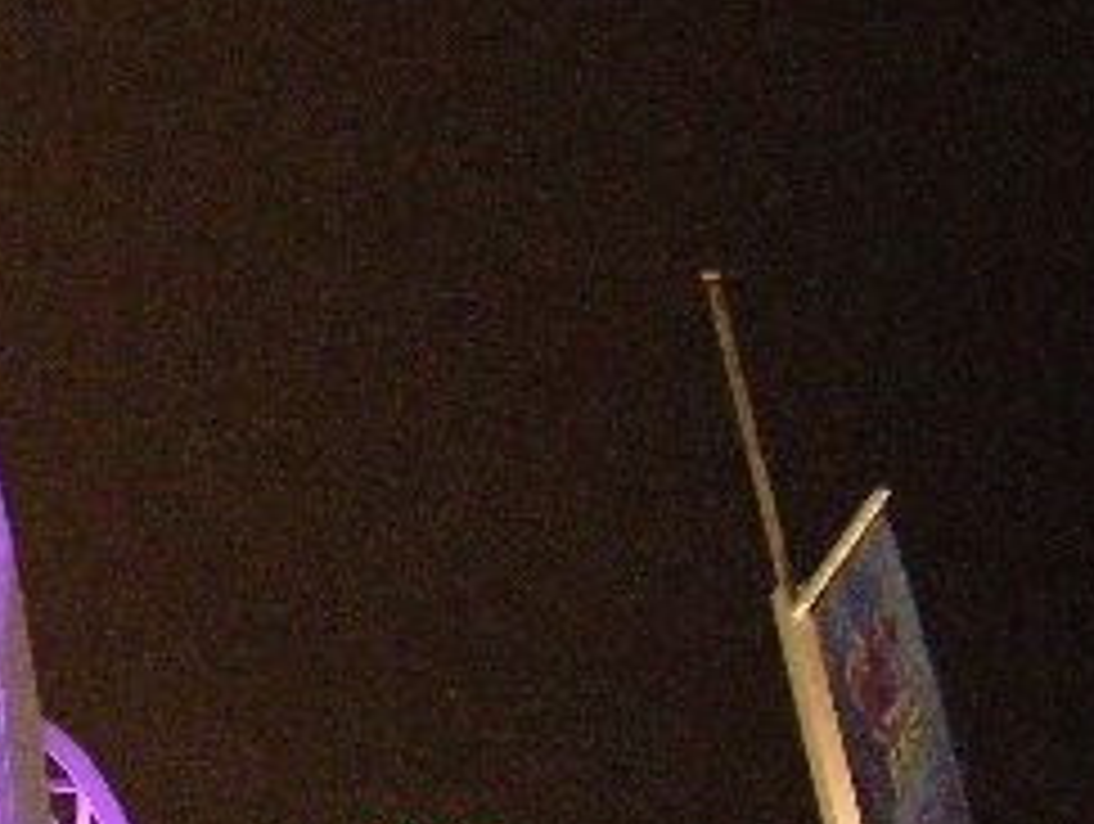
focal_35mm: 94
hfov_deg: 18.6
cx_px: -500
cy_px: 946
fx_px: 2975
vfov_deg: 15.3
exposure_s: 1/7.4
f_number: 2.9
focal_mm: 5.3
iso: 800
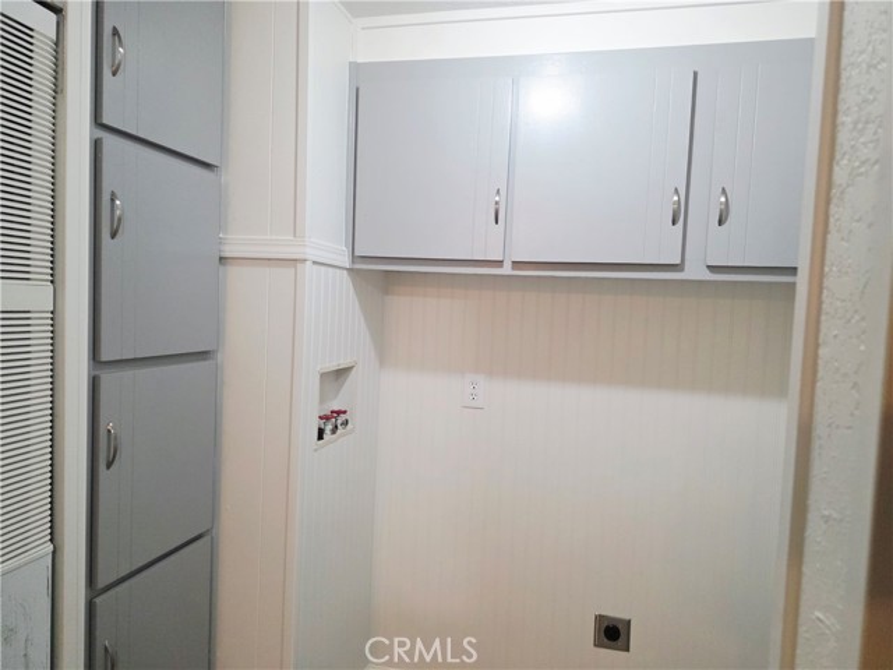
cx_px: 446
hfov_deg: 73.9
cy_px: 335
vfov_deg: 58.9
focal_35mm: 23
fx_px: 593
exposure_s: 1/120
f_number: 1.7
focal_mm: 6.3
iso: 640
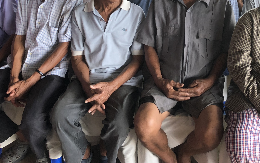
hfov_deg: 42.6
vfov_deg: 26.6
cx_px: 144
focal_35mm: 47
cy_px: 21
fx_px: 333
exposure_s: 1/33
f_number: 1.8
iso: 40
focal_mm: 3.99
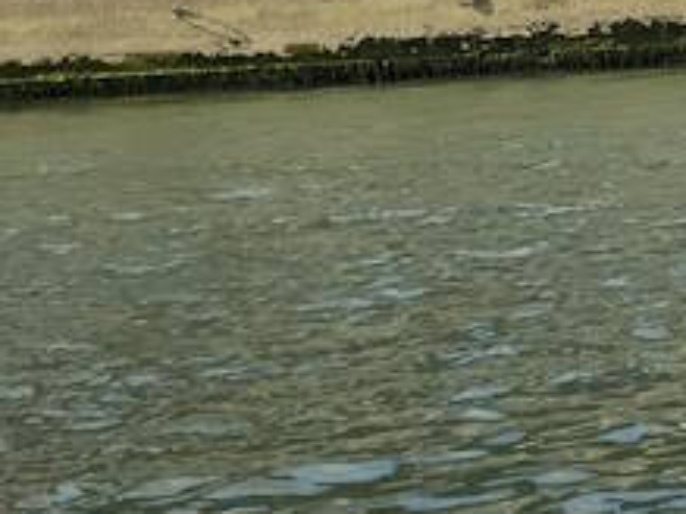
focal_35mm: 126
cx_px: 1099
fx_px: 2496
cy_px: -442
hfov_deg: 14.4
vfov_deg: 10.9
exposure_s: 1/2000
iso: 40
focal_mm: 5.4
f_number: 1.8
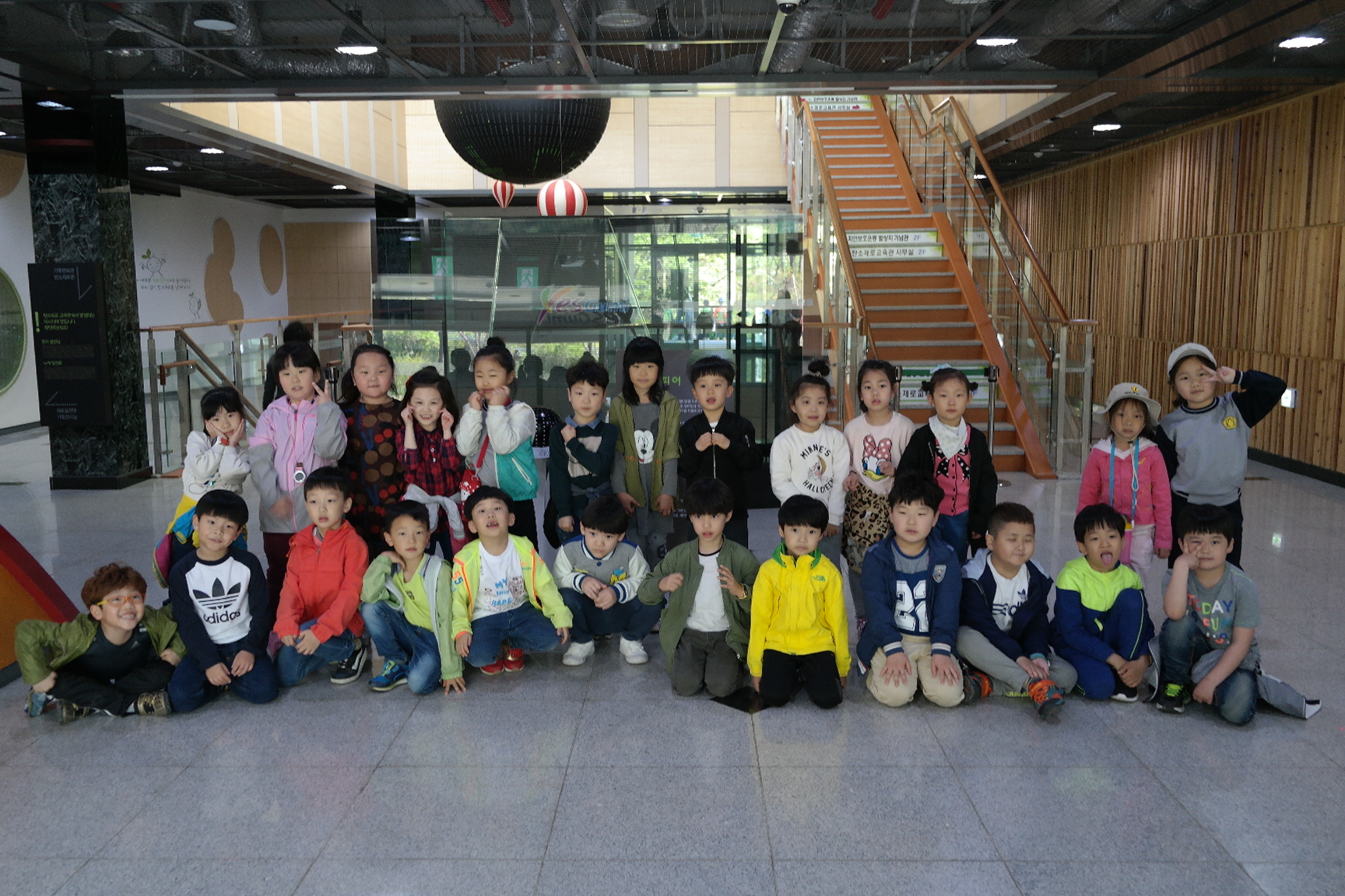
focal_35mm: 30
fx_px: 1121
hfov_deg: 61.9
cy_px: 448
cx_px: 672
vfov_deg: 43.6
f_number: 3.5
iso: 400
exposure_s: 1/40
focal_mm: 20
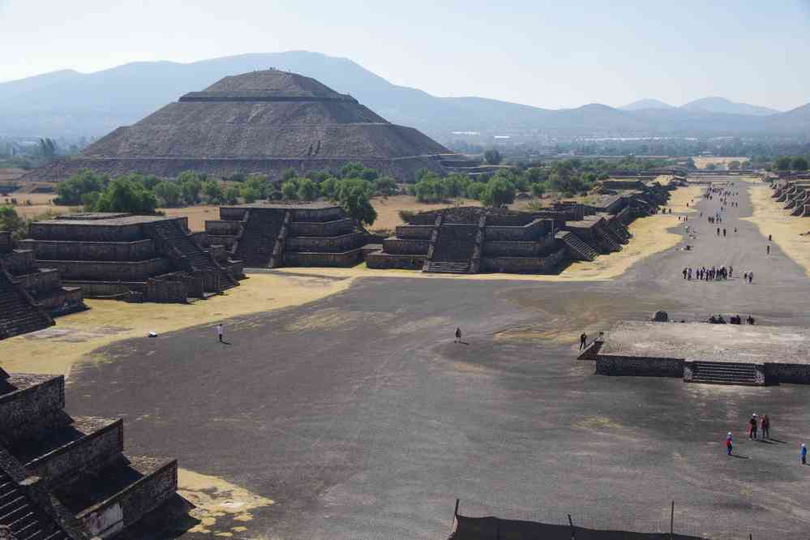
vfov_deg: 23.3
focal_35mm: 58
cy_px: 270
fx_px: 1309
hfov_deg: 34.4
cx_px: 405
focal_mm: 38.8
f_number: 11
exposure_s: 1/60
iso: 200
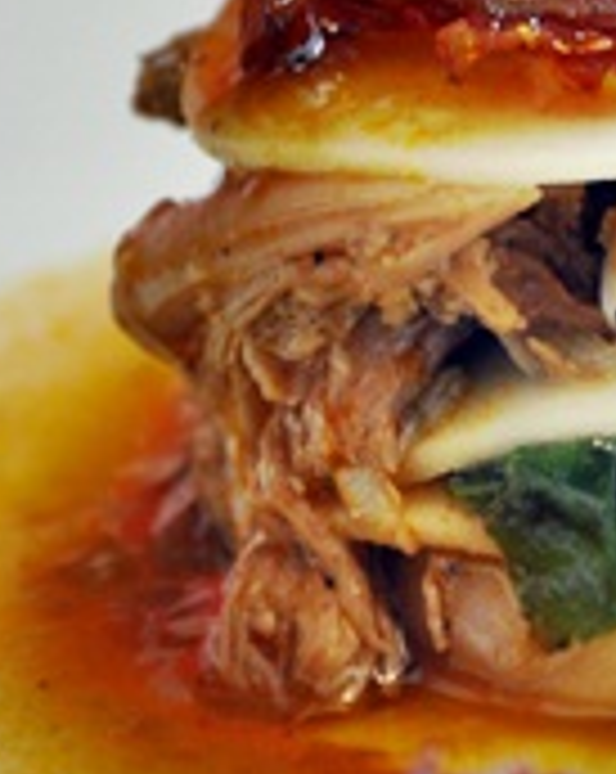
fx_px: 12768
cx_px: 468
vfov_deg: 3.5
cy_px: 117
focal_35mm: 559
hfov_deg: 2.8
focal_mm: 105
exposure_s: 1/60
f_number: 5.6
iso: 400
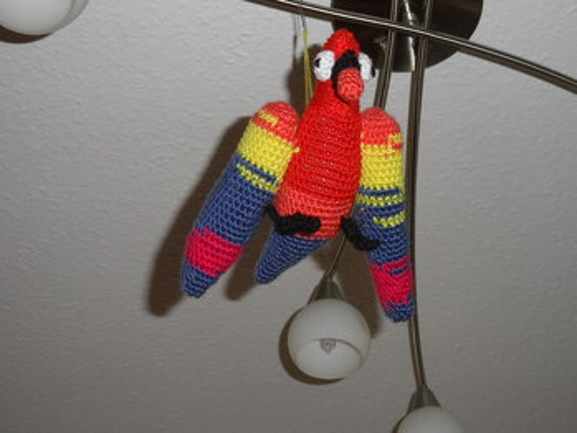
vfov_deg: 29.1
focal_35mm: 50
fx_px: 834
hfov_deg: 38.2
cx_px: 288
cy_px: 216
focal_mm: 8.2
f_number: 3.8
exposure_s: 1/45
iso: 200
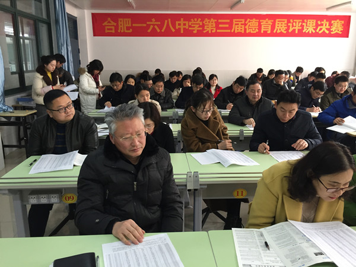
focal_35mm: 29
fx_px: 298
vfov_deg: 48.2
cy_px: 134
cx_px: 178
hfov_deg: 61.7
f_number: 2.2
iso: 64
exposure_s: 1/33
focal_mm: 4.15
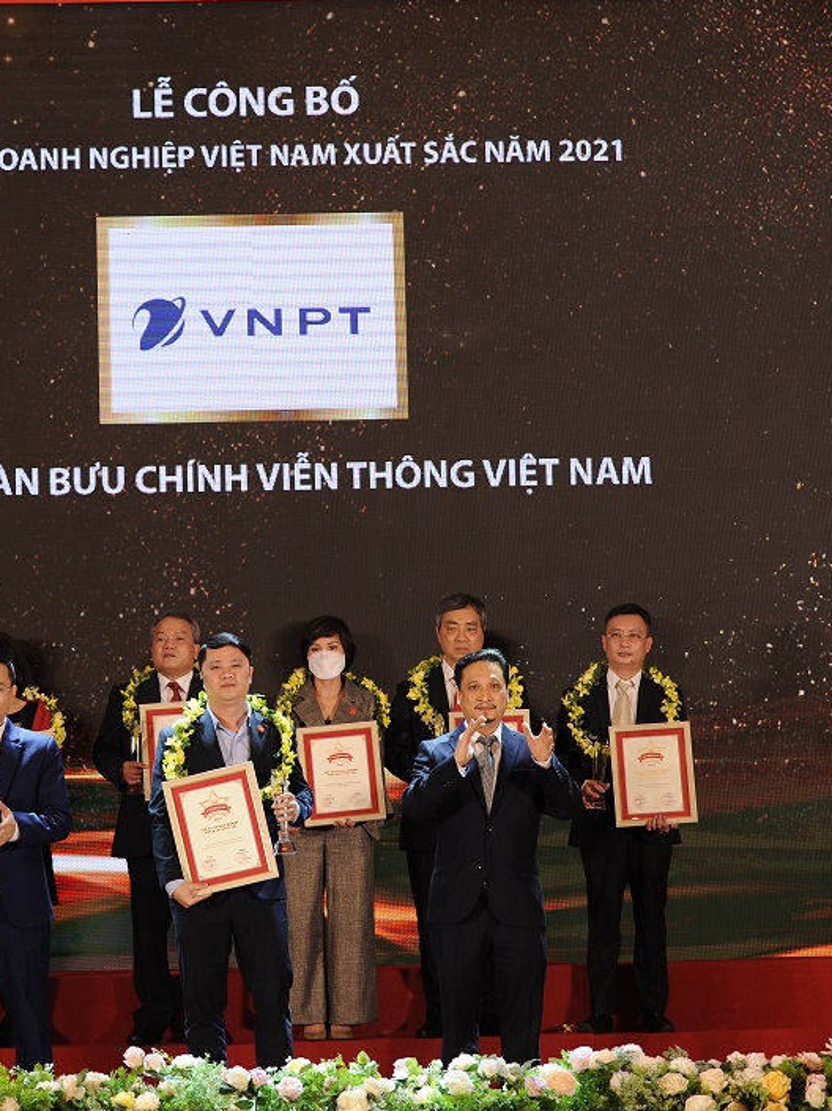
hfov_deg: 12.4
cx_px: 222
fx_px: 3817
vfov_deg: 16.6
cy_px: 556
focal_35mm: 119
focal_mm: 82
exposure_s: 1/250
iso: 800
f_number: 3.5
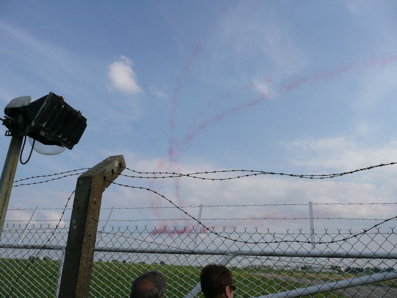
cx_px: 198
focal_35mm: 28
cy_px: 149
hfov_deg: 63.4
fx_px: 321
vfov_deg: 49.7
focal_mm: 4.6
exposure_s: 1/250
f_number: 8
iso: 100
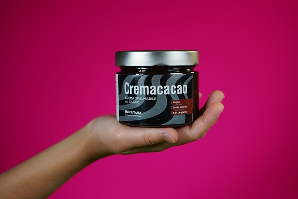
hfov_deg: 38.2
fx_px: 430
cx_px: 149
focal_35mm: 52
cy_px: 100
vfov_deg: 26.0
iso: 200
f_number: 2.8
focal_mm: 35
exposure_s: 1/1000
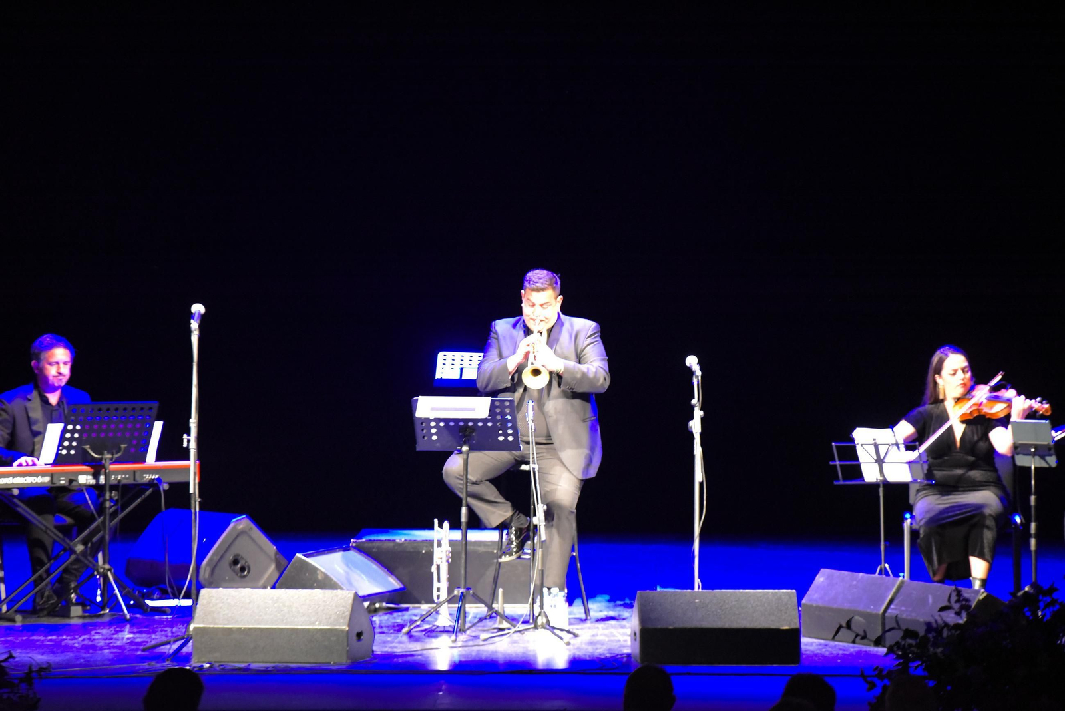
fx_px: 5918
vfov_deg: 6.9
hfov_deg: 10.3
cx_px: 532
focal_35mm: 200
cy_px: 356
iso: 10000
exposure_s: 1/100
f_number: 2.8
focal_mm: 200
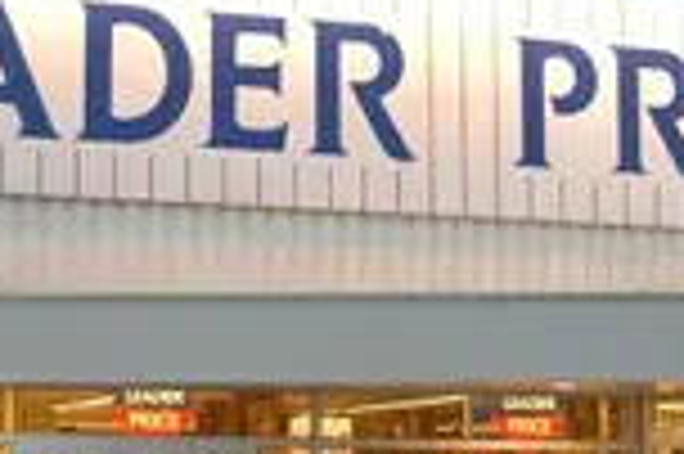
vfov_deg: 12.0
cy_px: 263
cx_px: 328
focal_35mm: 114
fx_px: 2164
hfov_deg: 18.0
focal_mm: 24
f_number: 3.2
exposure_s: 1/40
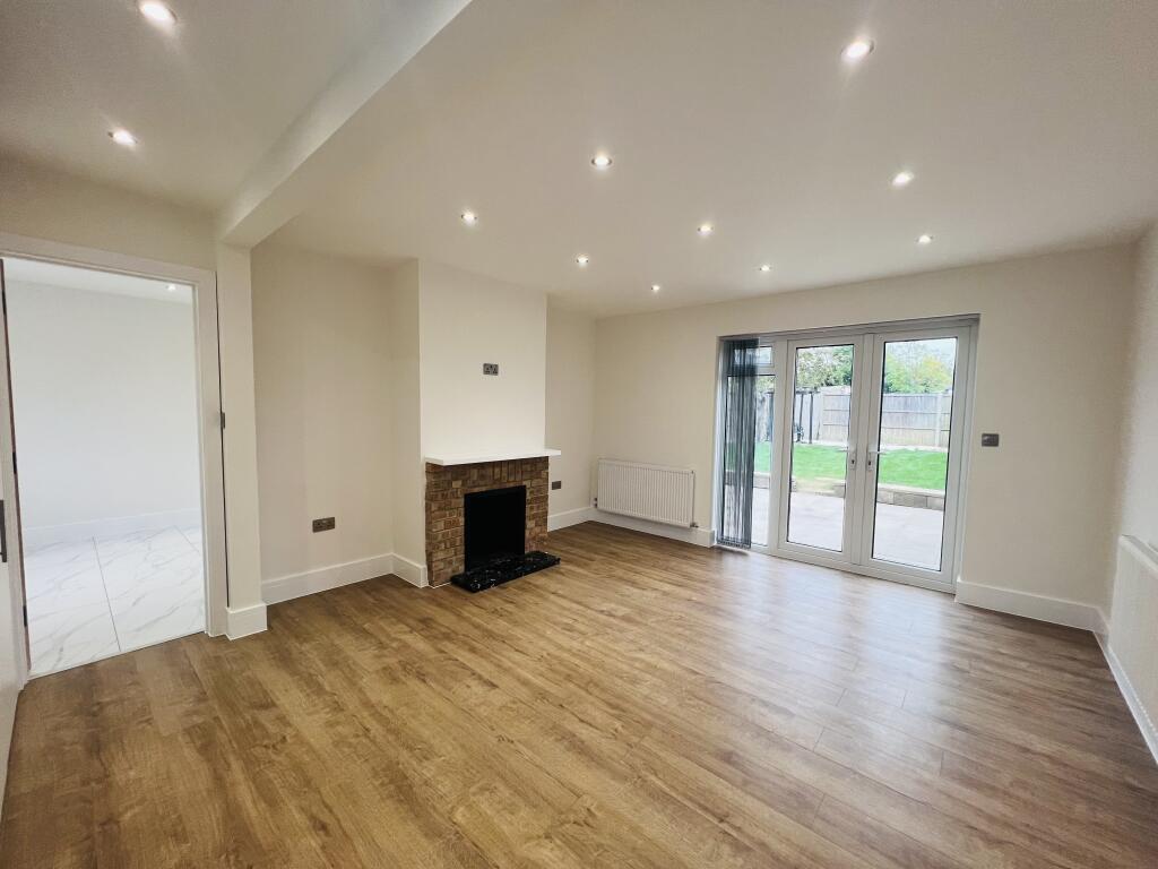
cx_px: 579
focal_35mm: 13
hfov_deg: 106.2
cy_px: 434
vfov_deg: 89.9
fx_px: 435
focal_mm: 1.57
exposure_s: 1/100
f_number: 1.8
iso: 160
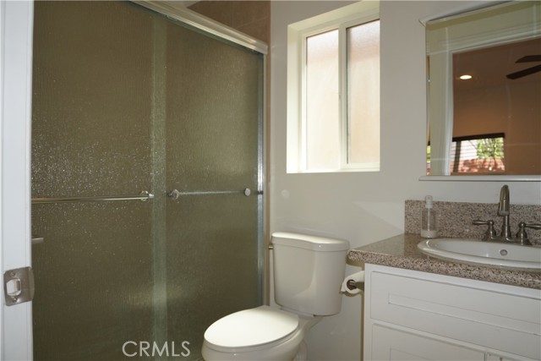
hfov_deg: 70.4
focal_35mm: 26
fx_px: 383
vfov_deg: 50.4
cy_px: 180
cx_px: 270
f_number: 4
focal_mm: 17
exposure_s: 1/160
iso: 320
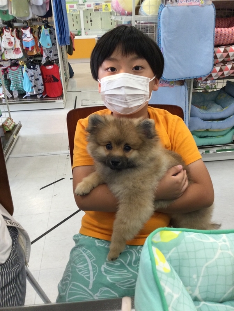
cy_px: 156
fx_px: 279
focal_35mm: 31
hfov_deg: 45.4
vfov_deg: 58.4
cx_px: 117
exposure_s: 1/30
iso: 25
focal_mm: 3.3
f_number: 2.4
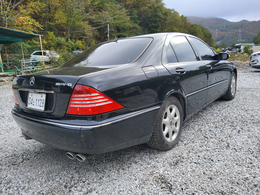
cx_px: 130
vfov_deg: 53.1
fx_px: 195
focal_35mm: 26
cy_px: 98
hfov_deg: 67.3
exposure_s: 1/120
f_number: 1.8
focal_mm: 3.98
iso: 12
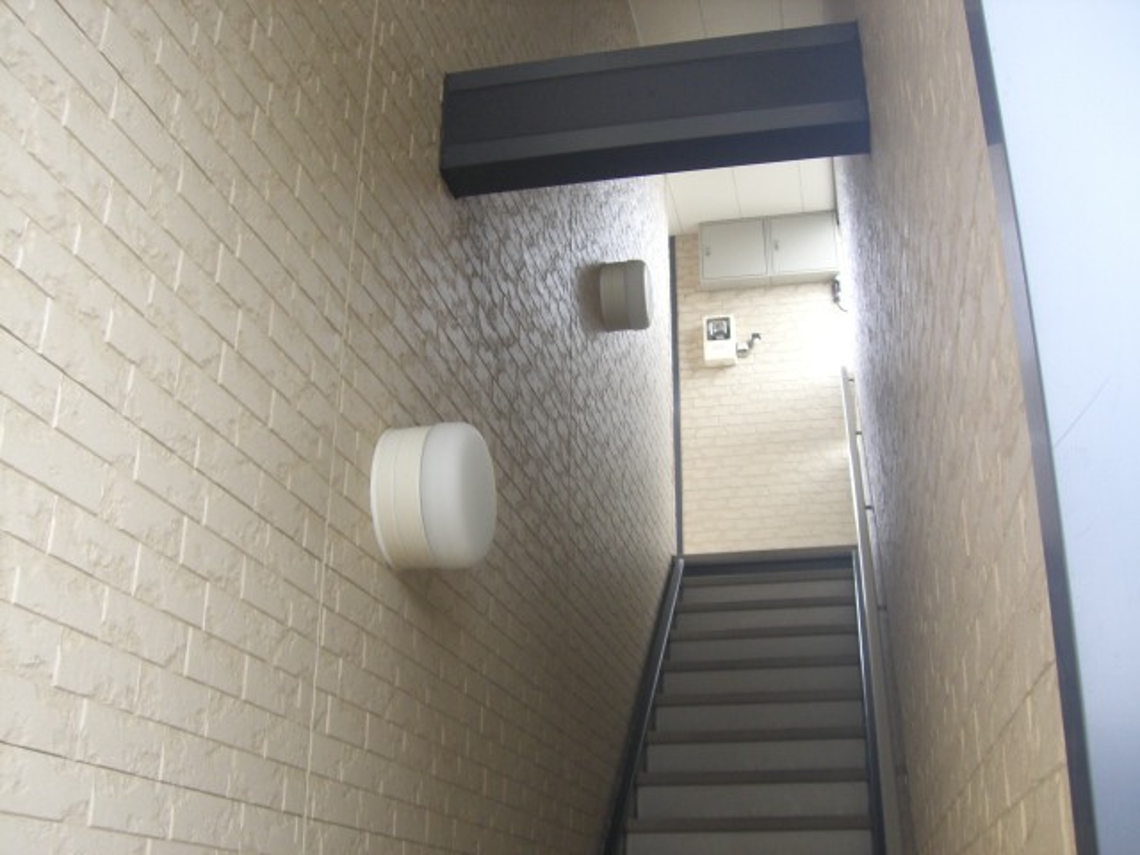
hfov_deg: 49.0
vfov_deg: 37.7
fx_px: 1251
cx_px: 570
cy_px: 428
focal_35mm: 38
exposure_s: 1/100
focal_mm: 6.2
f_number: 2.7
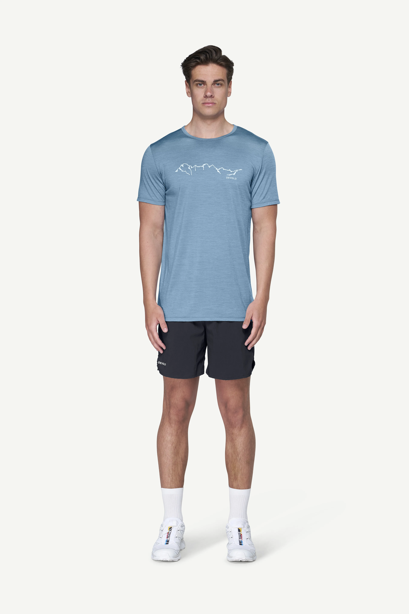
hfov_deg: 19.5
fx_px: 1193
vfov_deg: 28.8
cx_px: 204
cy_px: 307
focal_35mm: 70
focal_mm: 70
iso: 100
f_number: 5.6
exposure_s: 1/50
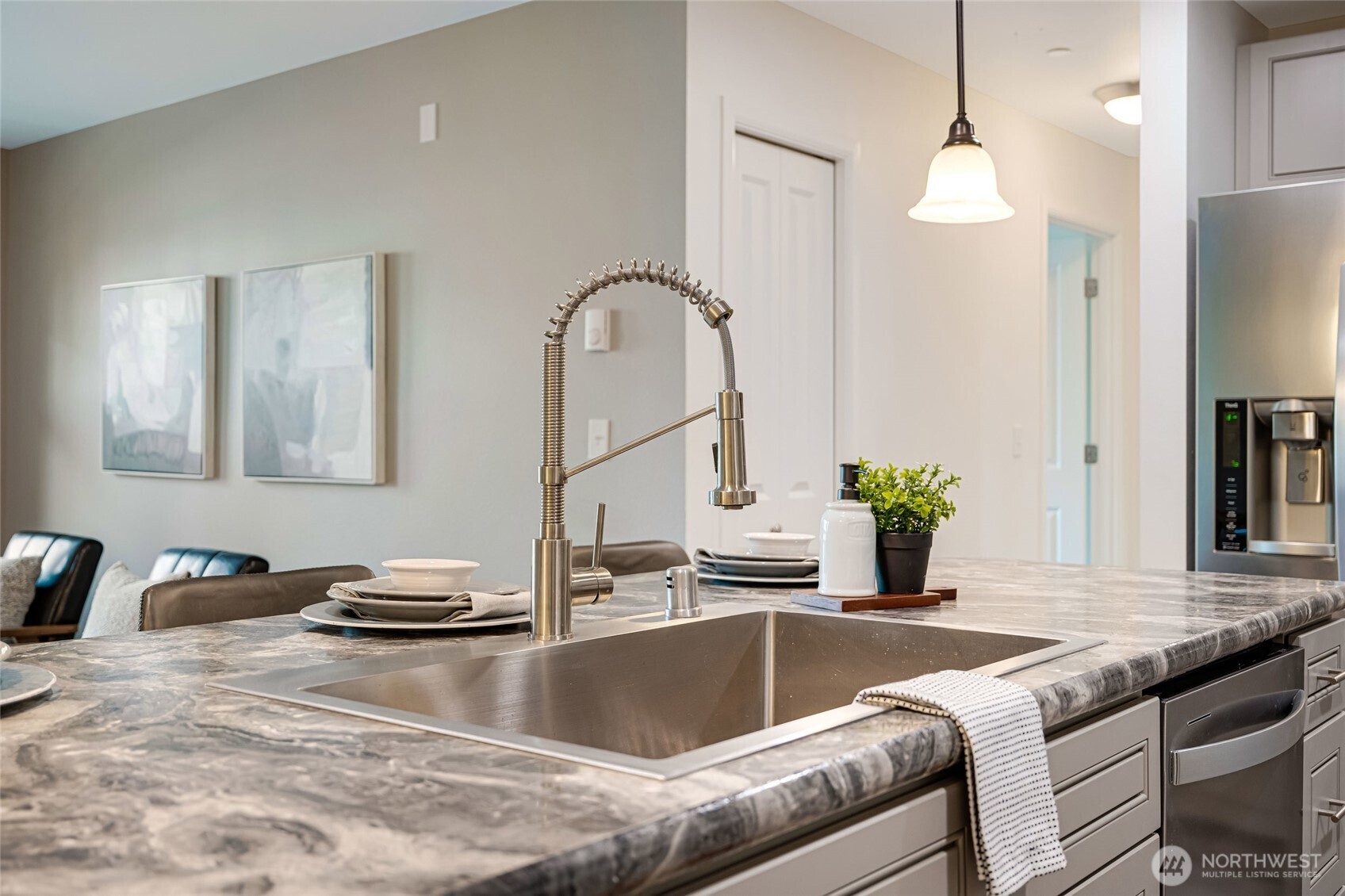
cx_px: 672
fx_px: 1307
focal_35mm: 35
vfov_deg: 37.8
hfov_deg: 54.4
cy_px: 448
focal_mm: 35
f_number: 4
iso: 400
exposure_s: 1/640
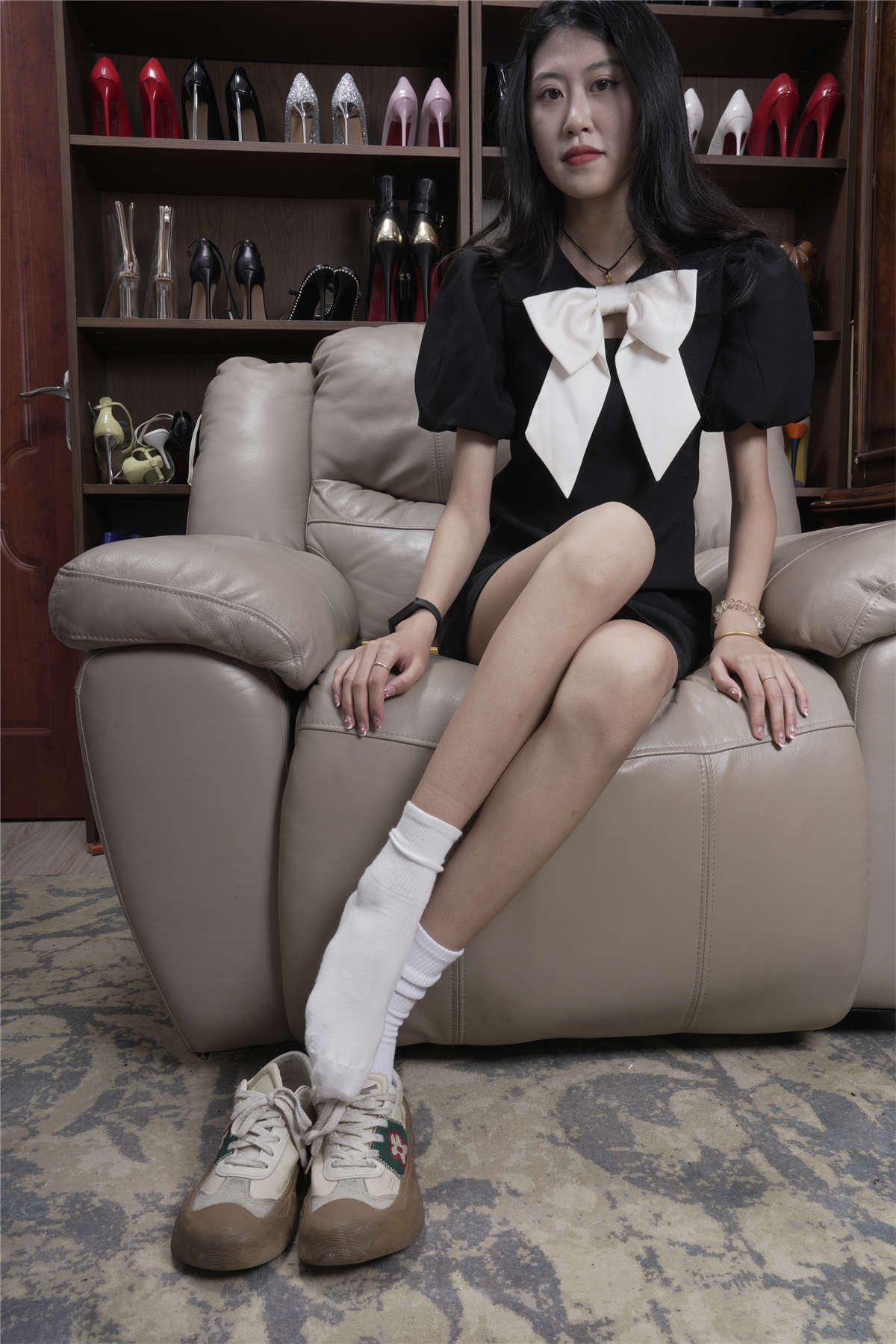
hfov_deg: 46.4
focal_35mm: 28
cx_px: 448
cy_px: 672
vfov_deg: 65.5
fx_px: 1045
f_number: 13
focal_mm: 28
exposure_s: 1/125
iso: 125
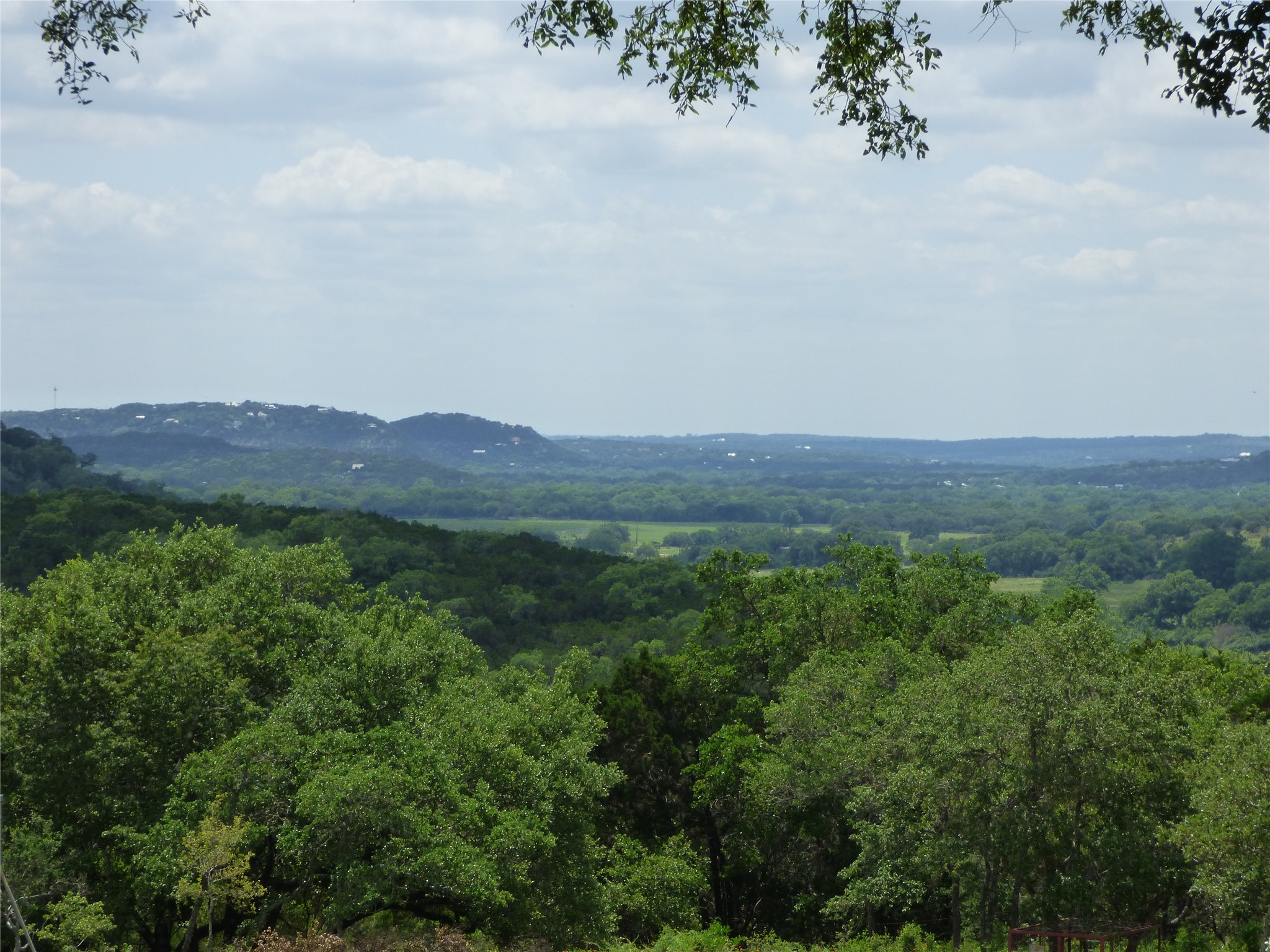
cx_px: 635
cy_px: 476
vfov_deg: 11.0
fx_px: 4953
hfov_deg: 14.6
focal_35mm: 135
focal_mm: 21.91
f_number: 5.1
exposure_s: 1/800
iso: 160
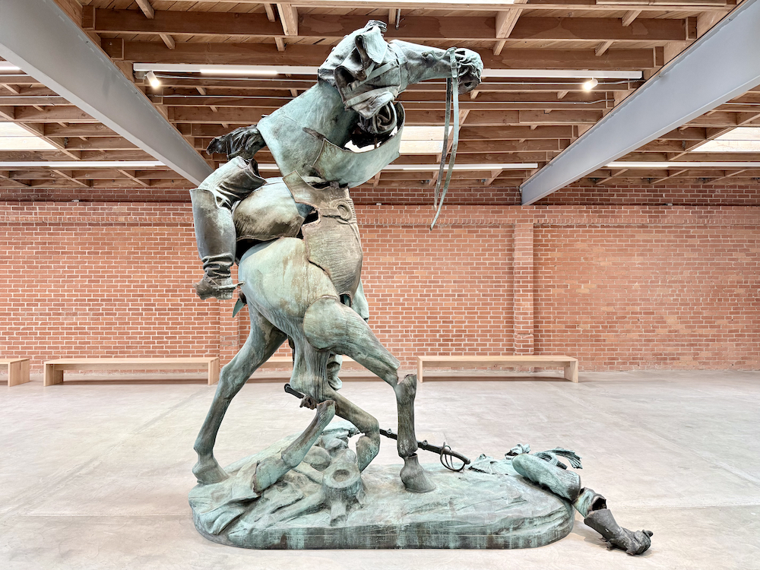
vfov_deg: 56.8
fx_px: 527
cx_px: 380
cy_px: 285
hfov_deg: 71.6
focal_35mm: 24
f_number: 1.78
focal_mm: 6.76
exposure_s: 1/120
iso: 200
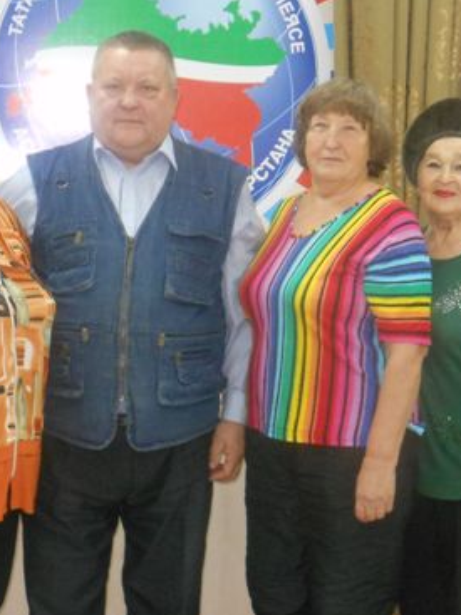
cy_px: 158
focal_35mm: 90
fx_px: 1599
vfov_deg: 21.6
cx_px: 191
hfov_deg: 16.4
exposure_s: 1/30
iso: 400
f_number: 3.8
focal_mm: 7.7
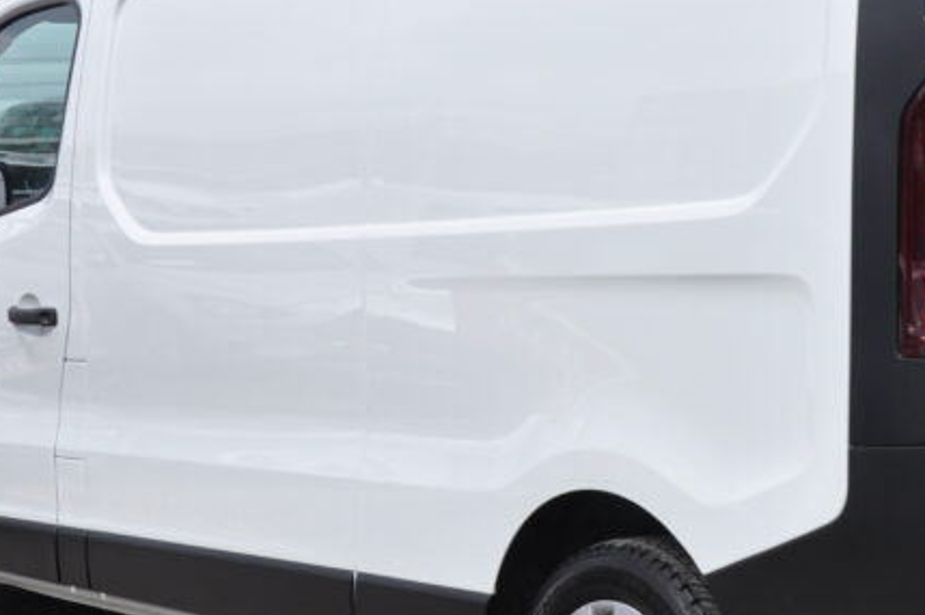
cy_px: 293
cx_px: 712
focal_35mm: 93
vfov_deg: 14.7
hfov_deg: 21.7
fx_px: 2387
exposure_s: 1/320
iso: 400
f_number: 9
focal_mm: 26
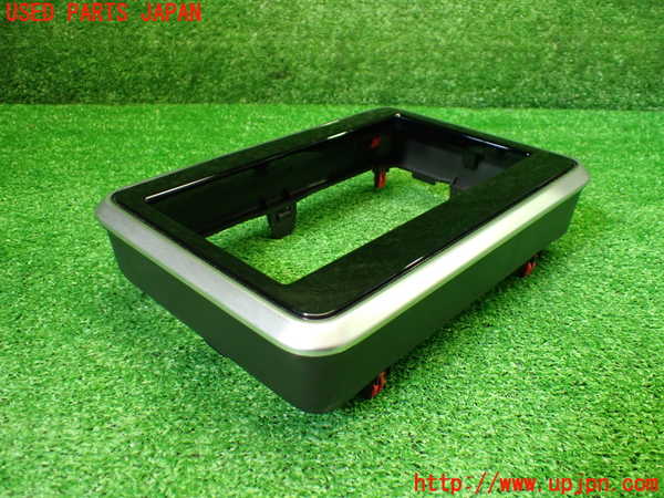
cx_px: 332
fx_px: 575
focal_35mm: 30
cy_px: 249
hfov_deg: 60.0
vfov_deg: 46.8
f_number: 2.3
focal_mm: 5.4
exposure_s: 1/125
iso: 800
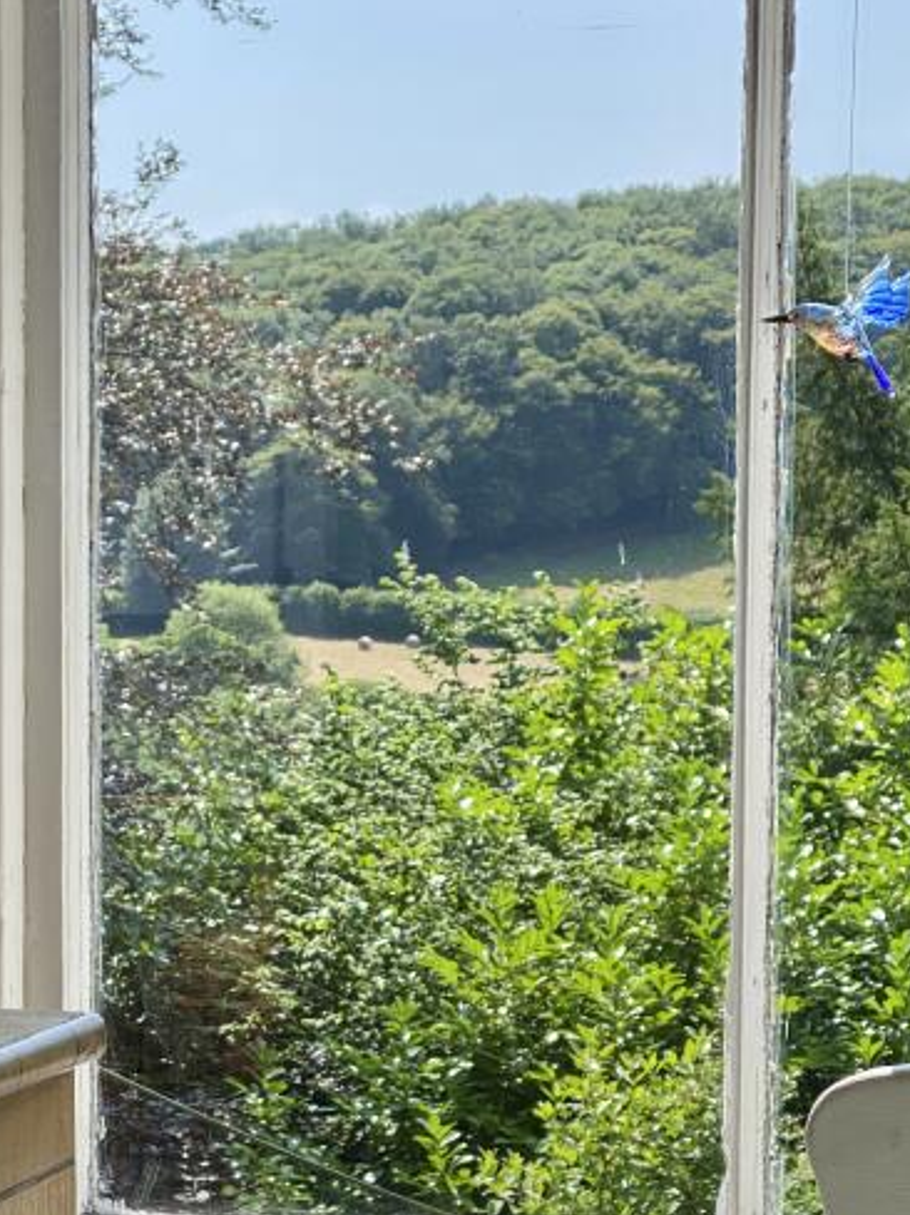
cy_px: 904
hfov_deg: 13.5
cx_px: 259
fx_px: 3826
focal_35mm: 109
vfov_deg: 18.0
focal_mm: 6
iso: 20
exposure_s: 1/786
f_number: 2
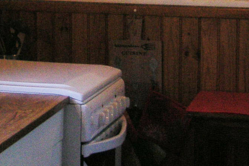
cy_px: 5
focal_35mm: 149
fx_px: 1031
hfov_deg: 13.4
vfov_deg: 9.2
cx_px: -39
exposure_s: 1/45
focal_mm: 6.1
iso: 100
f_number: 2.8
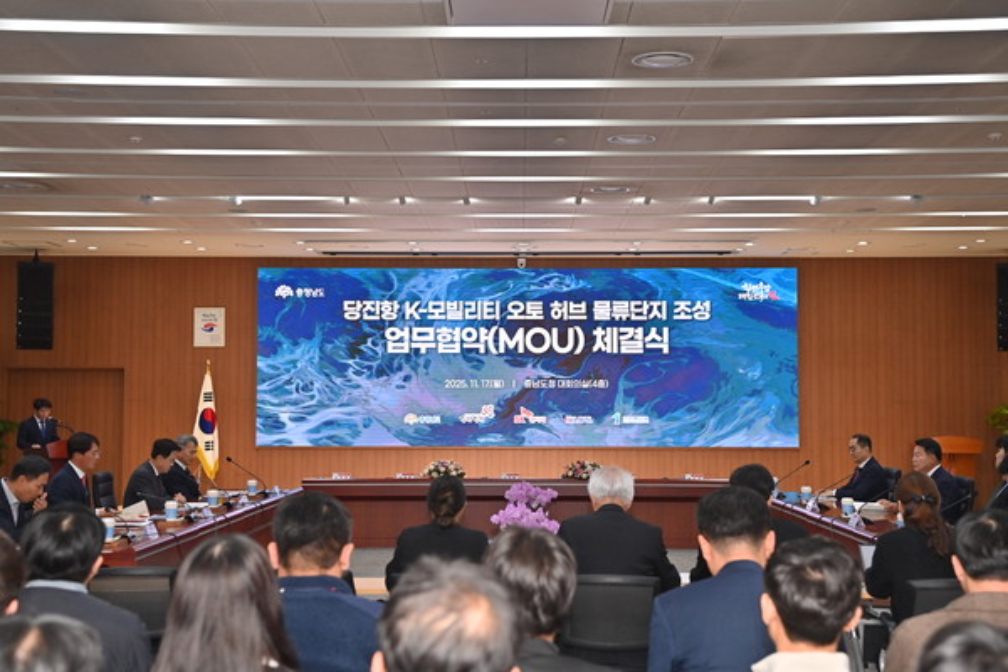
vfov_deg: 24.6
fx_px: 1540
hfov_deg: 36.2
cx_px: 504
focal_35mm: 55
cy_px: 336
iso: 800
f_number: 5
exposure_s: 1/200
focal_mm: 55
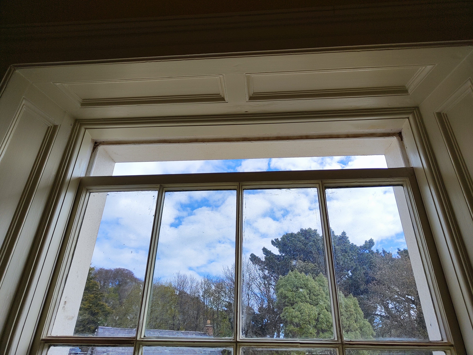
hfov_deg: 73.9
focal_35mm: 23
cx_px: 236
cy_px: 178
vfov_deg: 58.9
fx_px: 314
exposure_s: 1/720
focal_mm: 5.59
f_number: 1.88
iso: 50
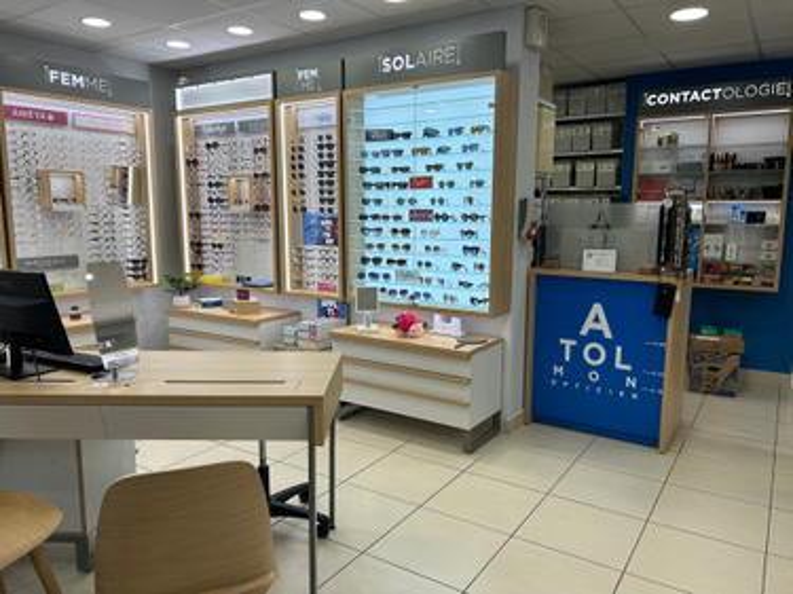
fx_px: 595
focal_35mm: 26
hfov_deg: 67.3
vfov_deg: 53.0
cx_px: 396
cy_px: 297
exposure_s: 1/268
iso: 40
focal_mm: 5.7
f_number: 1.5
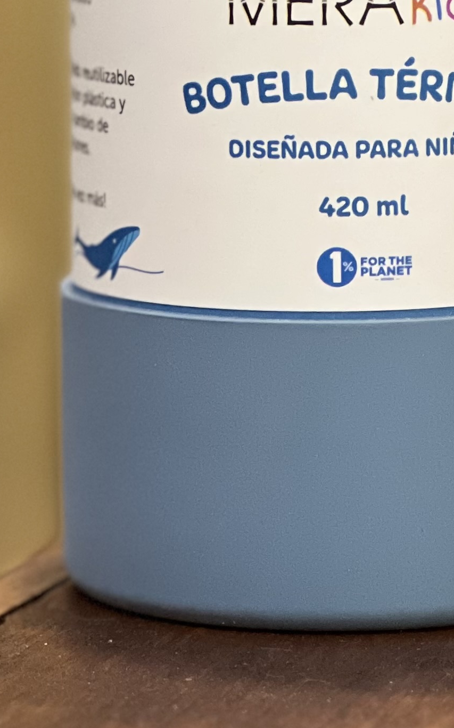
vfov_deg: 8.6
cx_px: 331
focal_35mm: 241
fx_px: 4774
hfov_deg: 5.4
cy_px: -38
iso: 400
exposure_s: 1/27
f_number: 2.8
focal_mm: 9
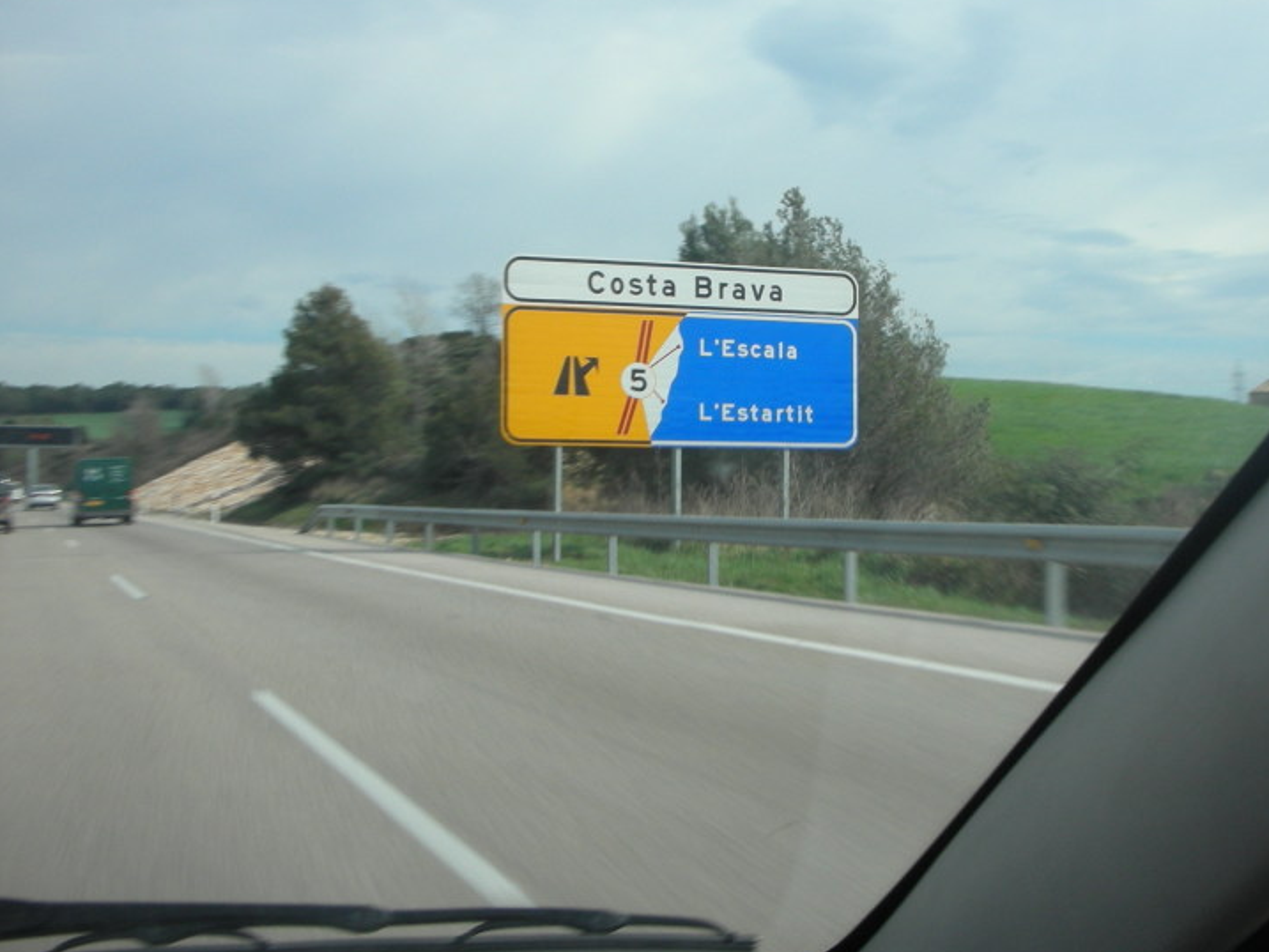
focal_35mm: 50
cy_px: 356
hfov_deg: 38.1
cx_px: 719
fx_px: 1833
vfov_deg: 29.0
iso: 50
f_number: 8.5
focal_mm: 5.8
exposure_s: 1/82.2
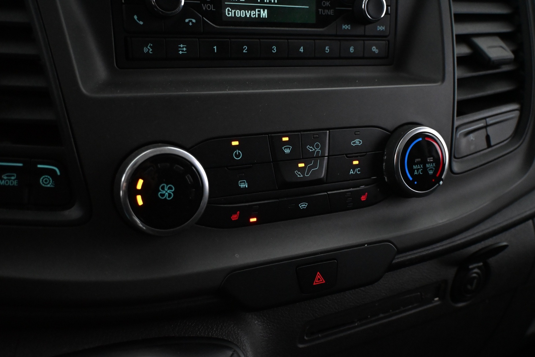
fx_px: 479
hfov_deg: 58.3
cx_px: 268
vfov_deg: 40.8
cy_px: 178
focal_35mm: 32
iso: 5600
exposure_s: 1/60
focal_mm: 21.5
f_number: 4
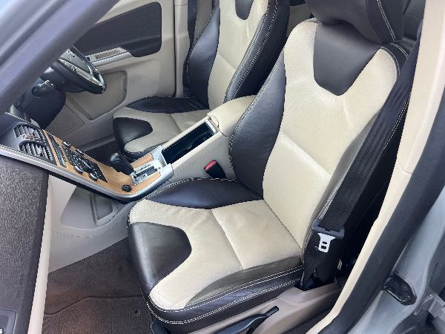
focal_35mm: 26
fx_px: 334
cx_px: 222
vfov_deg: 53.1
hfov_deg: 67.3
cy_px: 167
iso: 80
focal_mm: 5.7
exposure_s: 1/121
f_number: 1.5
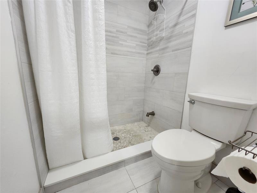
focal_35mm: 13
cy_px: 96
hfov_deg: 106.2
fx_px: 97
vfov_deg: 89.9
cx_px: 128
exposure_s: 1/40
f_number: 2.2
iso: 320
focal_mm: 1.74
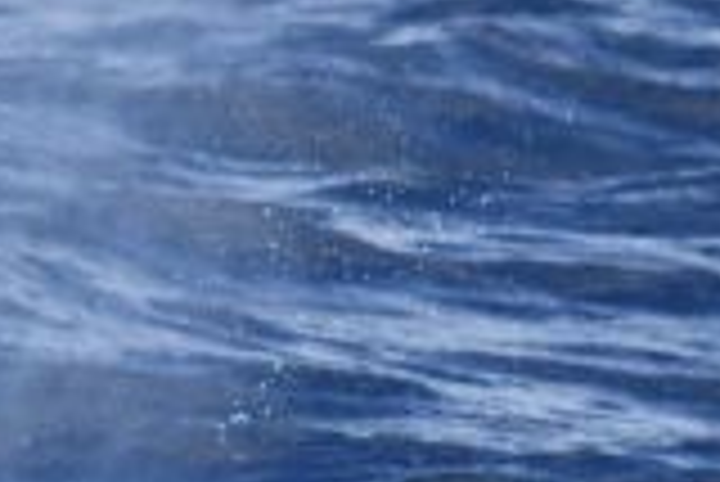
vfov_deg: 0.5
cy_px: 363
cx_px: 405
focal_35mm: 2995
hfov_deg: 0.7
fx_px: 59953
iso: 1600
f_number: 6.3
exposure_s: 1/8000
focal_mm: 600
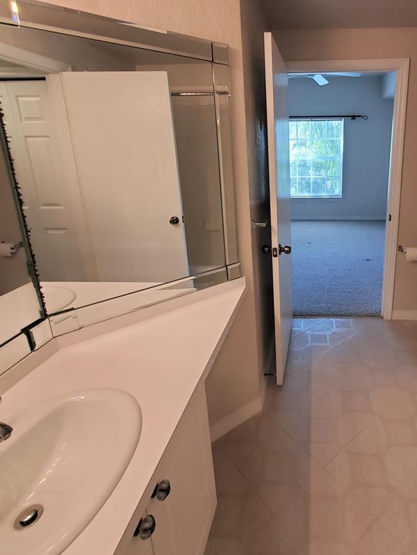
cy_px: 224
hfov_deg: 65.4
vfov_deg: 83.7
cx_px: 302
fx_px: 305
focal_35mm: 19
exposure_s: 1/59
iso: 200
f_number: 2.2
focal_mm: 1.8
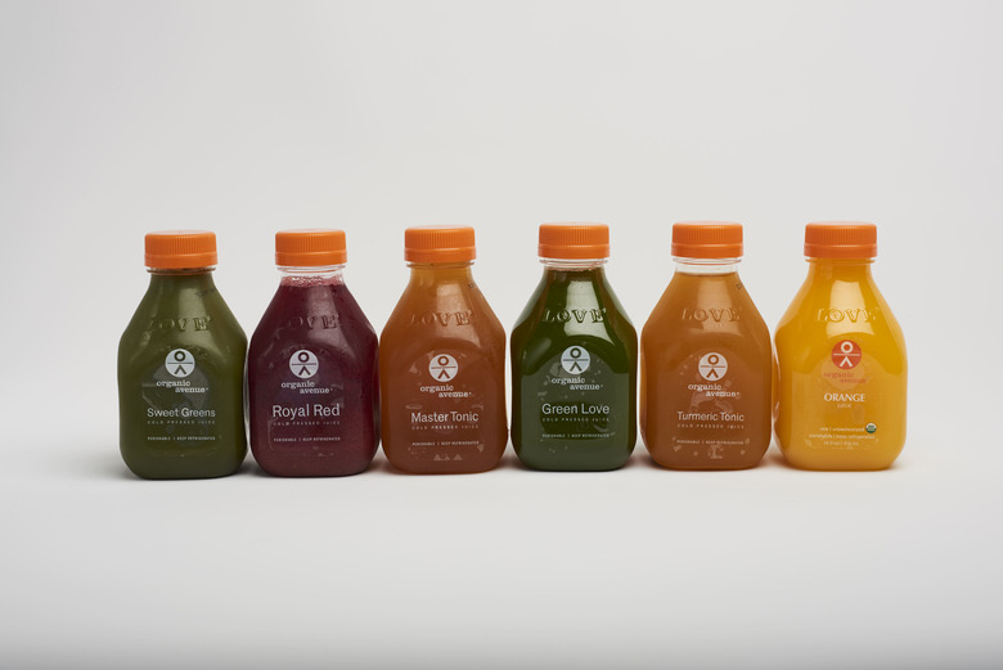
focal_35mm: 60
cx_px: 502
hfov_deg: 33.4
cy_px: 335
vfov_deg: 22.7
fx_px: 1673
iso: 100
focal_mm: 60
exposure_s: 1/250
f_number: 18
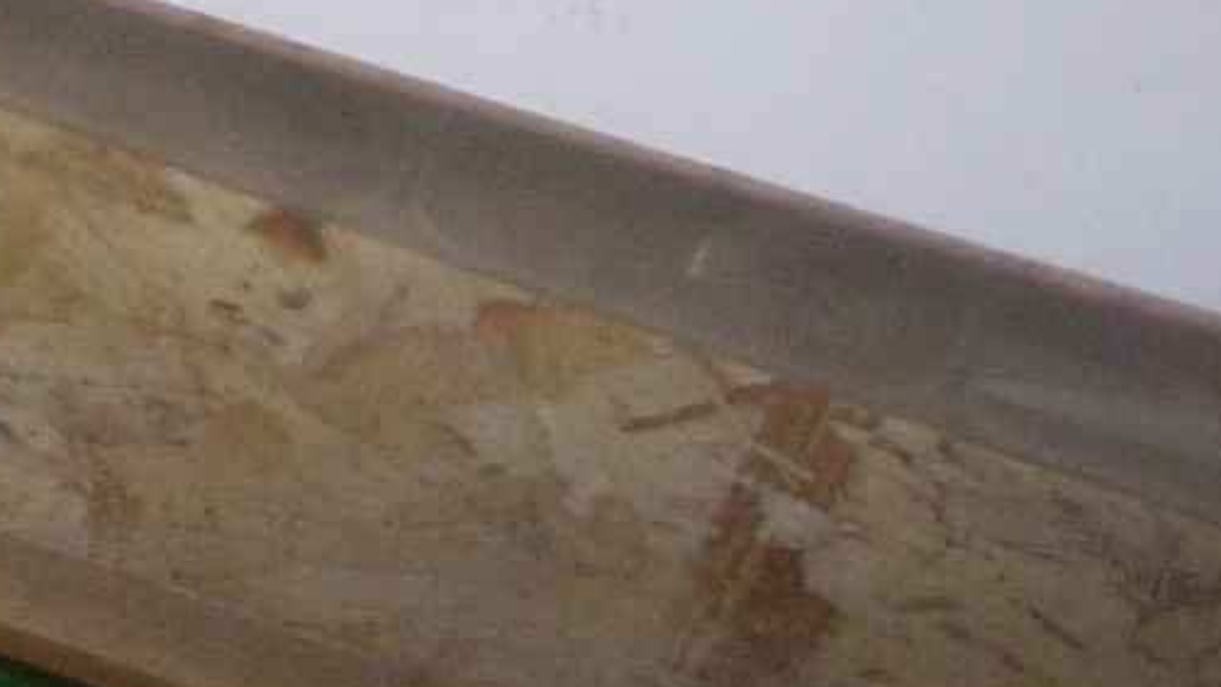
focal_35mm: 214
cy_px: -1632
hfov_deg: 9.4
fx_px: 6930
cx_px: -1238
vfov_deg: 5.3
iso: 79
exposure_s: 1/64
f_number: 2.8
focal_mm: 7.8
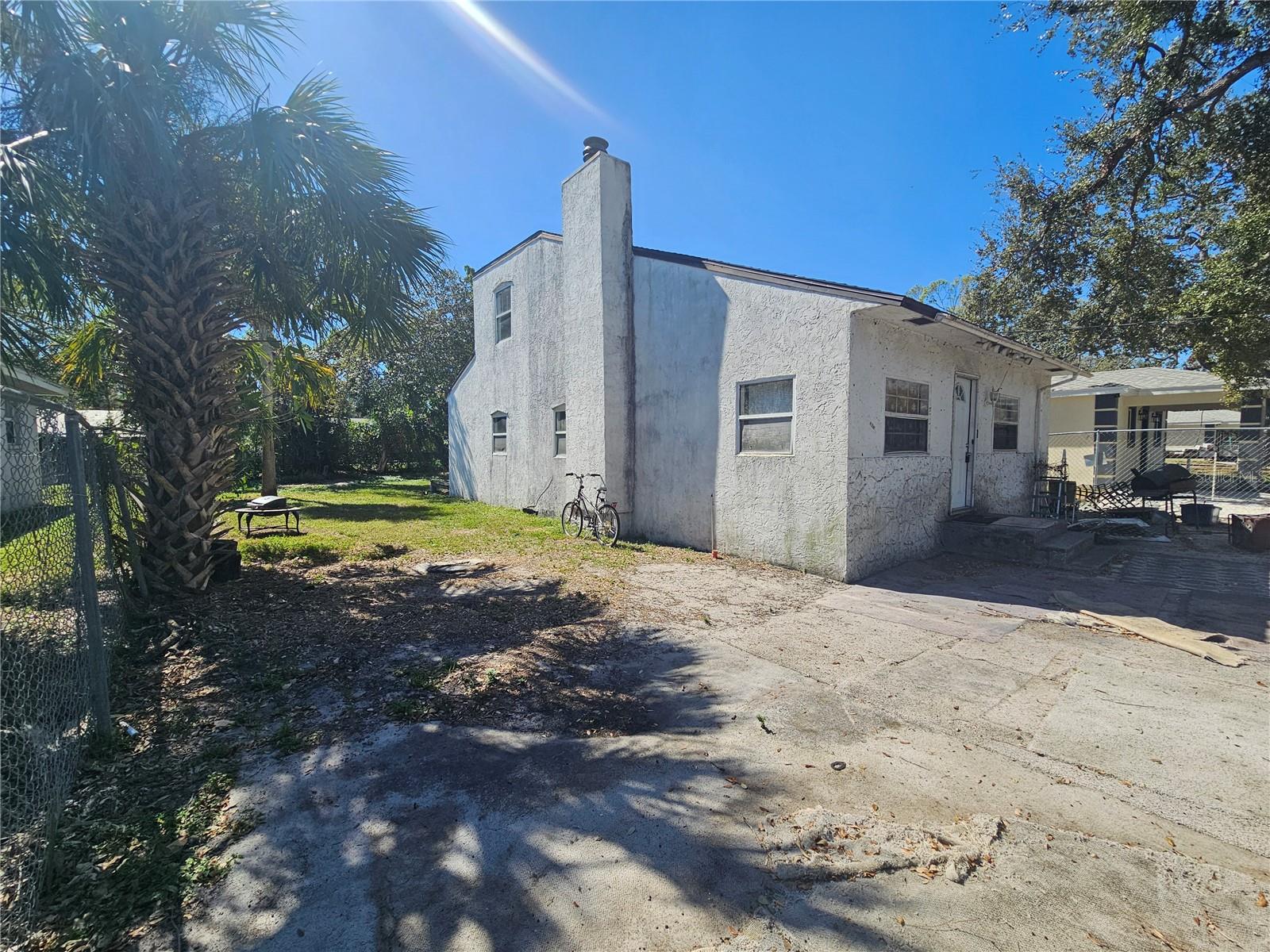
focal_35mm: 13
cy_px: 476
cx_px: 635
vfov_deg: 89.9
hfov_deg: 106.2
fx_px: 477
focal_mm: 2.2
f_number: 2.2
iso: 50
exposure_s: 1/1849
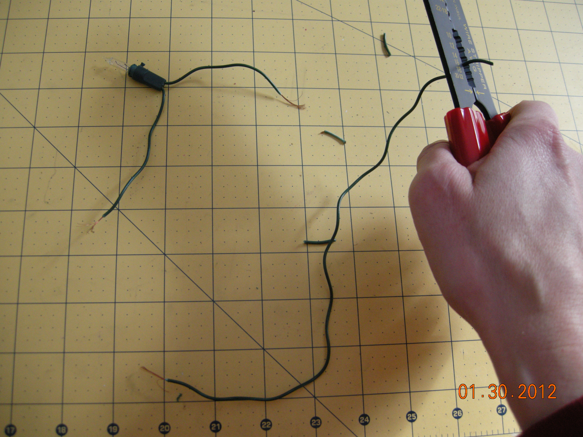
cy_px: 218
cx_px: 292
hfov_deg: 52.6
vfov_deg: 40.7
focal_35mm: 35
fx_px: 589
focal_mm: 7.5
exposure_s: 1/42
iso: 250
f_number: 2.7
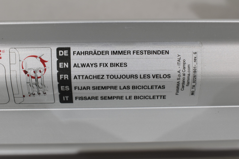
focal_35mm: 46
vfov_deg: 28.9
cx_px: 120
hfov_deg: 42.3
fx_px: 309
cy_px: 80
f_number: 8
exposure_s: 1/60
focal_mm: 31
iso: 400
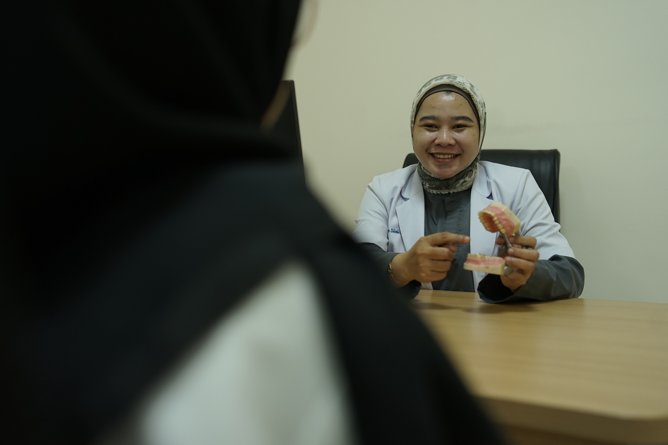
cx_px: 334
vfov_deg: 37.9
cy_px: 222
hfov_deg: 54.4
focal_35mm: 35
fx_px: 649
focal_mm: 35
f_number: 2.8
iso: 640
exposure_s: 1/200
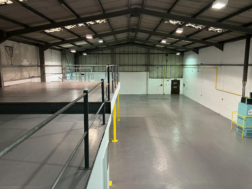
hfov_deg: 63.4
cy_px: 94
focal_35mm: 28
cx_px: 126
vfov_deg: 49.7
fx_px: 204
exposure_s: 1/50
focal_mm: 3.99
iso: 160
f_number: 1.8
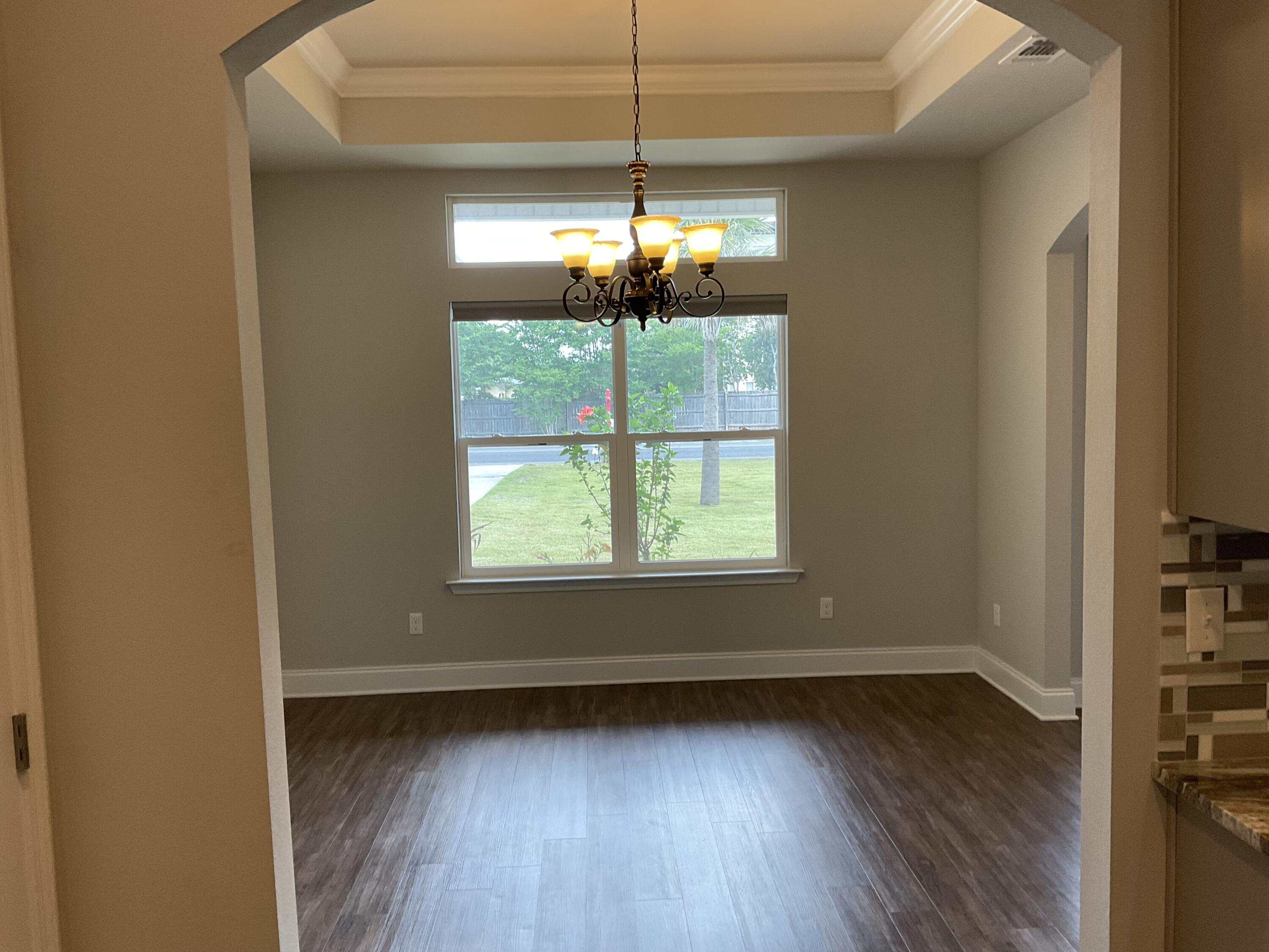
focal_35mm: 29
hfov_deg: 61.7
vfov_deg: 48.2
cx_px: 634
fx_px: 1063
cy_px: 476
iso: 64
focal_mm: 3
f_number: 1.8
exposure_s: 1/120
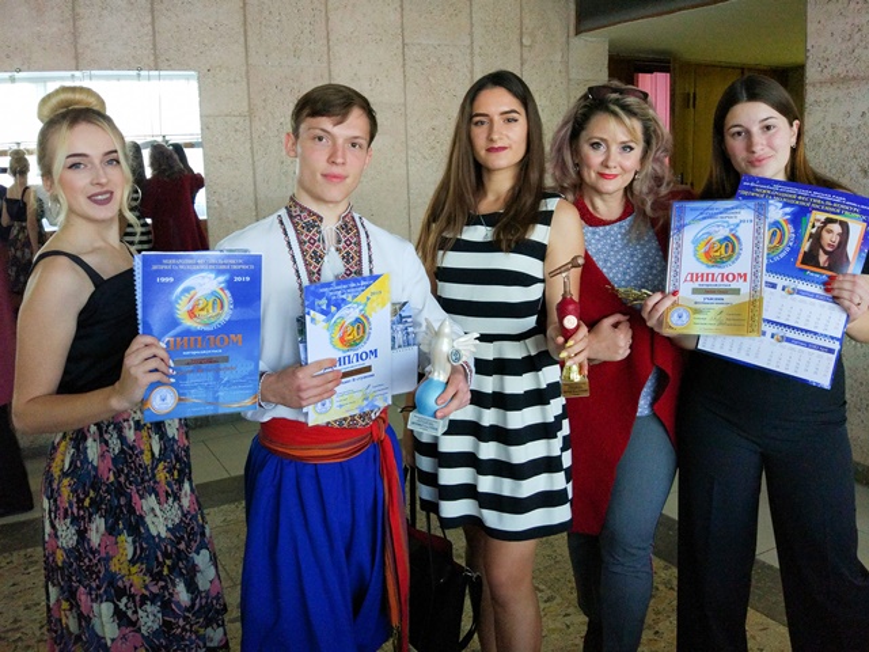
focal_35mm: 28
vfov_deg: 49.7
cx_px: 434
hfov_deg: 63.4
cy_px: 326
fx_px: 703
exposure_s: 1/17
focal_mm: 4.26
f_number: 2
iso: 691
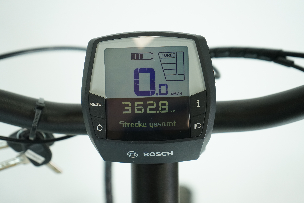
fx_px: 591
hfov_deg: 28.8
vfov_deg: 19.5
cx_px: 152
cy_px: 102
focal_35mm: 70
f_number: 6.3
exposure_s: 1/200
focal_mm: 70
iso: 2000
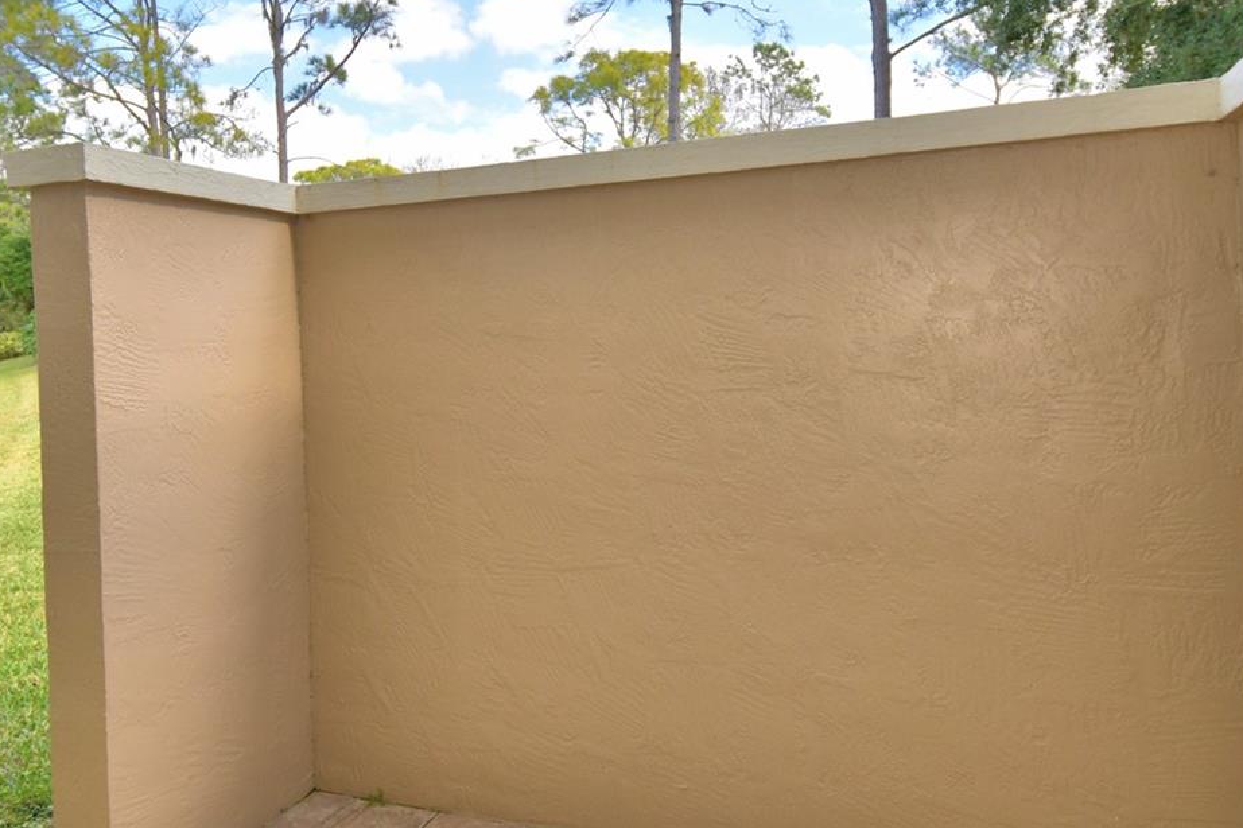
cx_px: 590
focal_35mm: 26
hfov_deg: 69.4
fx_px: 898
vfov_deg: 49.3
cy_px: 341
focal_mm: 10
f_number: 4.5
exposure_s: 1/250
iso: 100
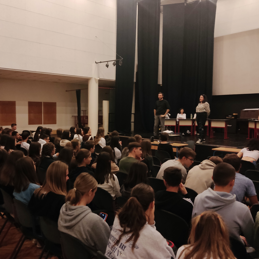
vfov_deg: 49.7
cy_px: 125
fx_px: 279
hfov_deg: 49.4
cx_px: 103
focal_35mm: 33
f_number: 1.79
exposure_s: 1/25
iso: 687
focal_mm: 4.71
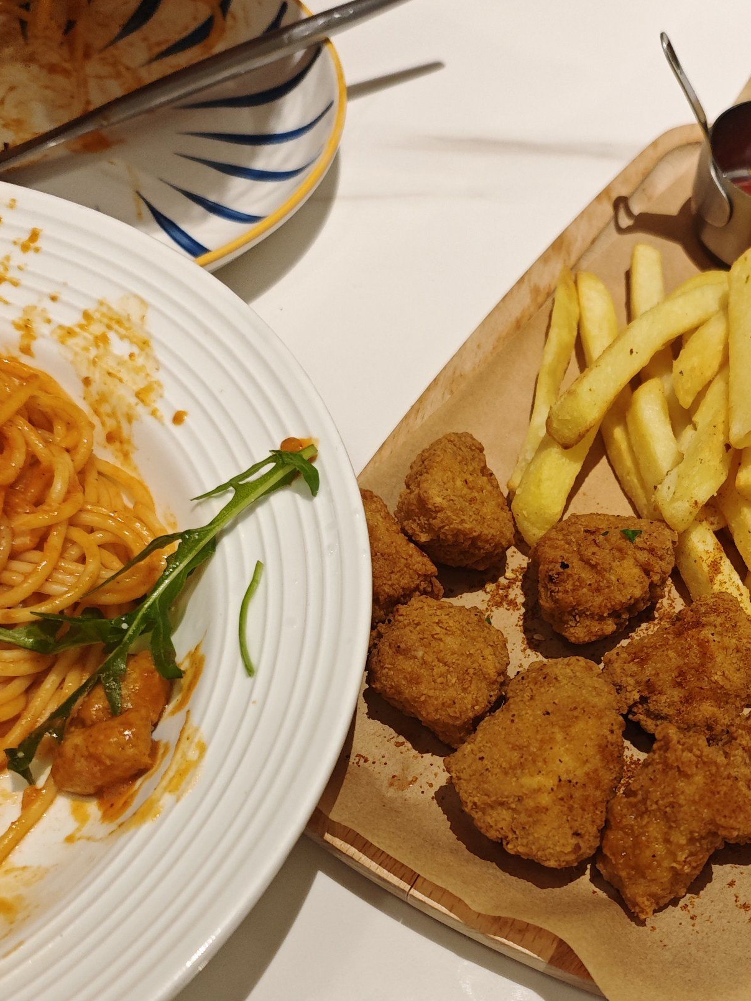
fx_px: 1128
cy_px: 667
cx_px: 579
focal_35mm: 39
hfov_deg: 35.8
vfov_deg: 47.1
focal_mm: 6.55
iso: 1250
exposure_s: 1/500
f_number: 1.6
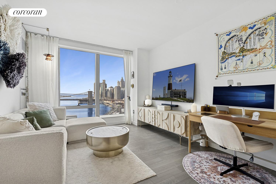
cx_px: 138
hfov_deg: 96.7
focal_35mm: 16
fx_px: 123
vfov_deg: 73.8
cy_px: 92
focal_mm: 16
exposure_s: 1/80
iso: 1600
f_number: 13
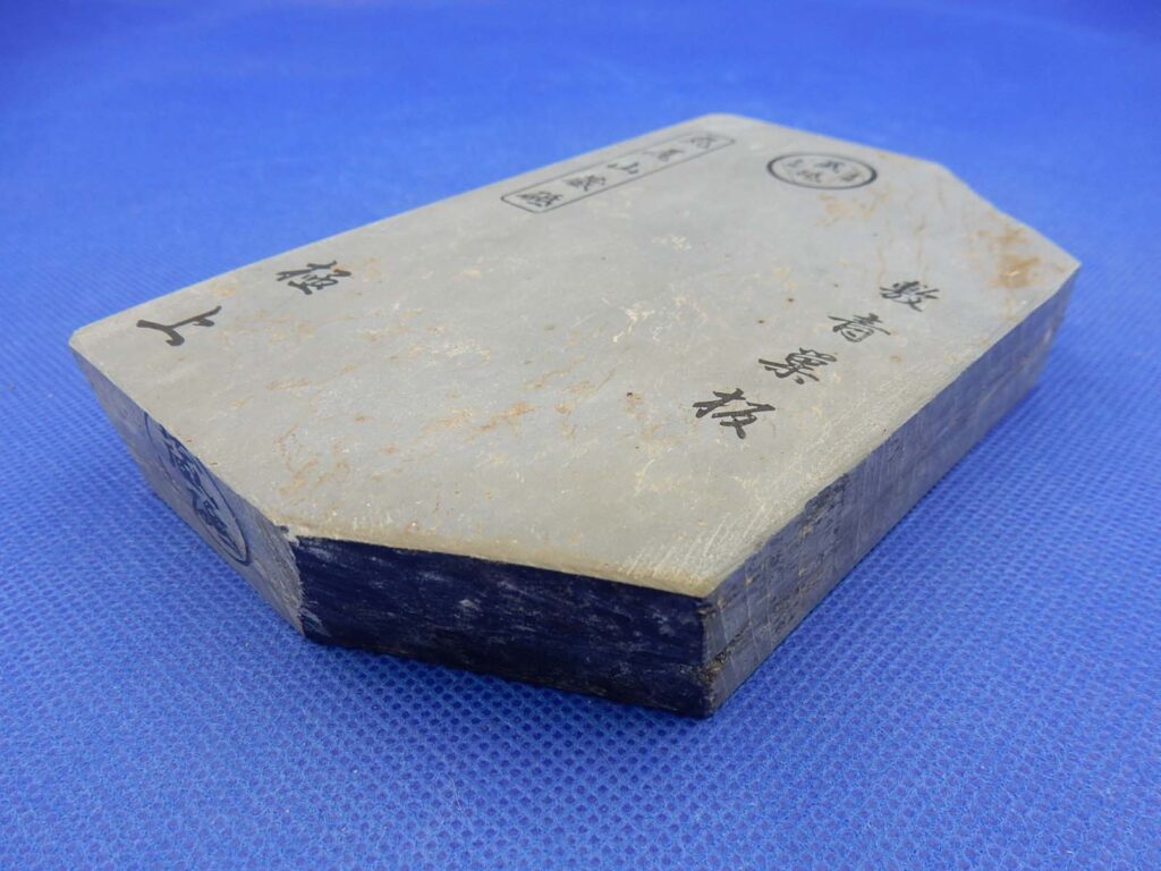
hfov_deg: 69.4
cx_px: 580
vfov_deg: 54.9
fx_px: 838
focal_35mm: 25
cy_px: 436
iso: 125
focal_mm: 4.5
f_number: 3.7
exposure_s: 1/60
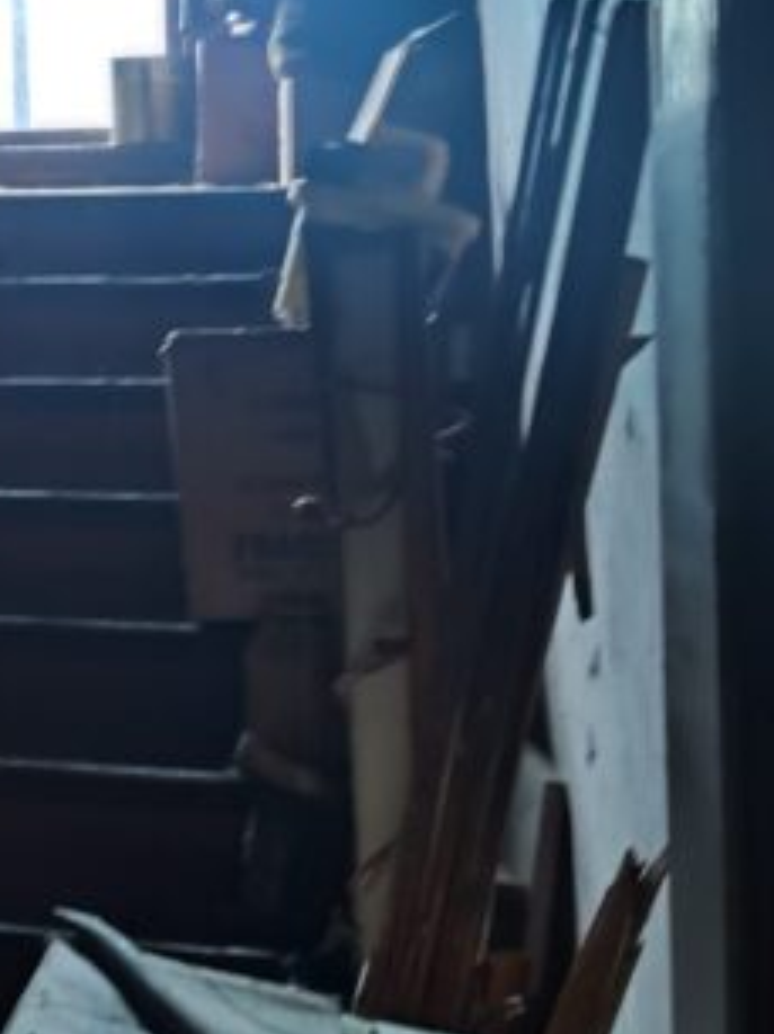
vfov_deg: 25.0
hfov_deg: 16.9
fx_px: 2299
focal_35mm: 77
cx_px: -470
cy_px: 237
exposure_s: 1/15.2
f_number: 1.8
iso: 544
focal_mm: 5.56
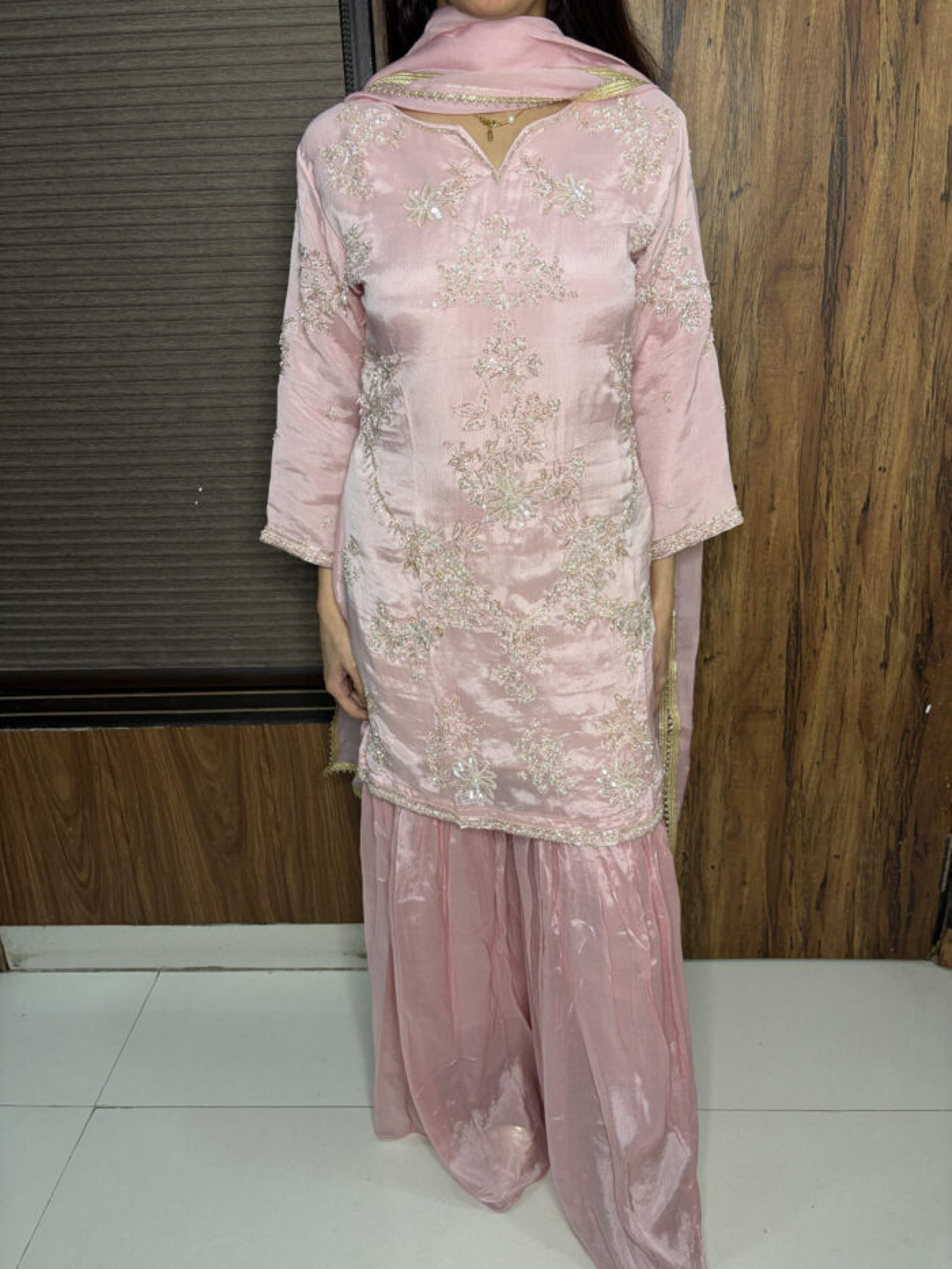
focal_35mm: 26
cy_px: 634
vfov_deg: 67.3
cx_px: 476
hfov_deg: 53.1
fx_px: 953
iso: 80
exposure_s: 1/50
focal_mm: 5.96
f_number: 1.6
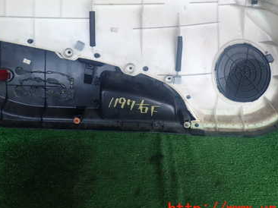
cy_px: 49
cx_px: 112
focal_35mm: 41
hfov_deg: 45.6
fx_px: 329
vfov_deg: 34.3
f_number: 2.8
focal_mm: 4.5
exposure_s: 1/250
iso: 100
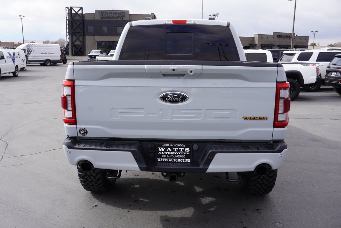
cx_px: 170
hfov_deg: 57.2
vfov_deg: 40.0
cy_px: 114
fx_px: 313
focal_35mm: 33
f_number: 9
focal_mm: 22
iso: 100
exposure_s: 1/125
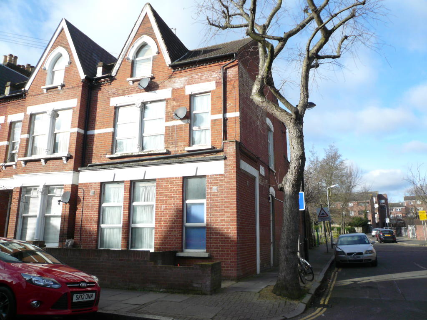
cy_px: 160
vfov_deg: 49.7
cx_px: 214
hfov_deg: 63.4
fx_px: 345
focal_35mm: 28
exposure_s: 1/1000
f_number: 2.8
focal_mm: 4.6
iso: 100
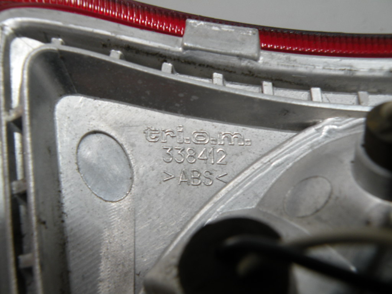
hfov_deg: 65.3
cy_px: 147
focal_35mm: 27
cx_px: 196
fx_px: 306
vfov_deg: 51.4
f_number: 4
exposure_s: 1/85
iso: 64
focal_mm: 4.7
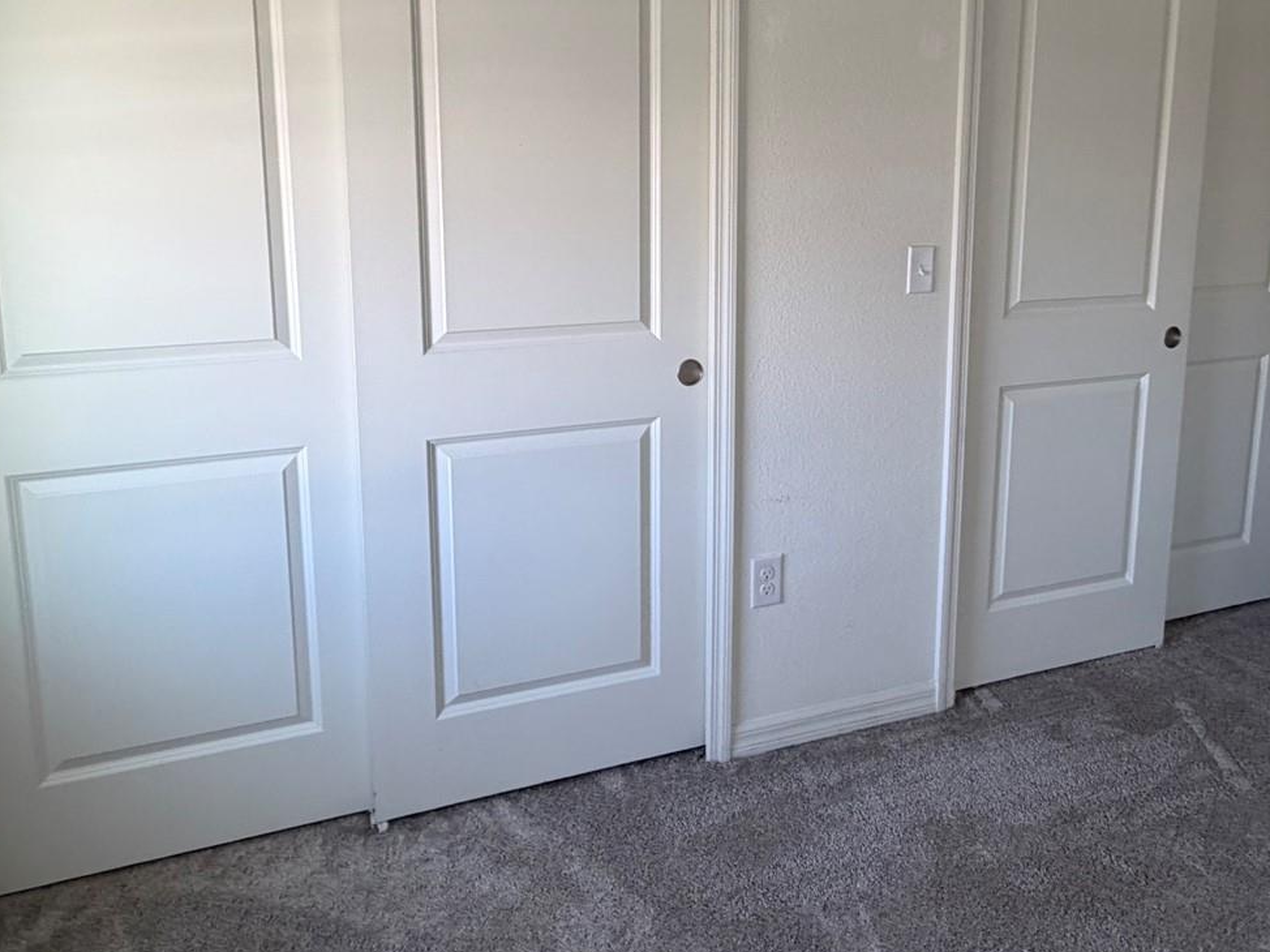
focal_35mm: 23
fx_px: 844
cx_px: 675
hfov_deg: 73.9
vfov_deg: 56.7
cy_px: 271
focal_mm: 2.22
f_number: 2.2
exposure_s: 1/121
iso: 160
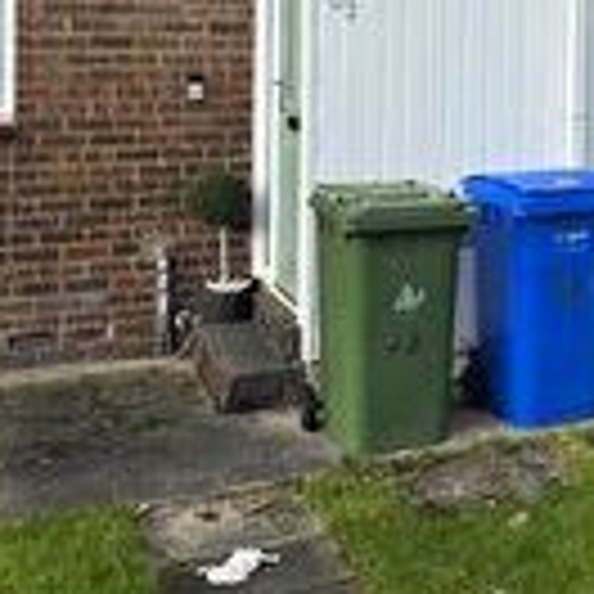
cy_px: 29
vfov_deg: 26.9
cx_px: 698
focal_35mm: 61
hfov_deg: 25.5
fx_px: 1184
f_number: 1.9
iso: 40
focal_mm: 2.2
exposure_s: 1/1300
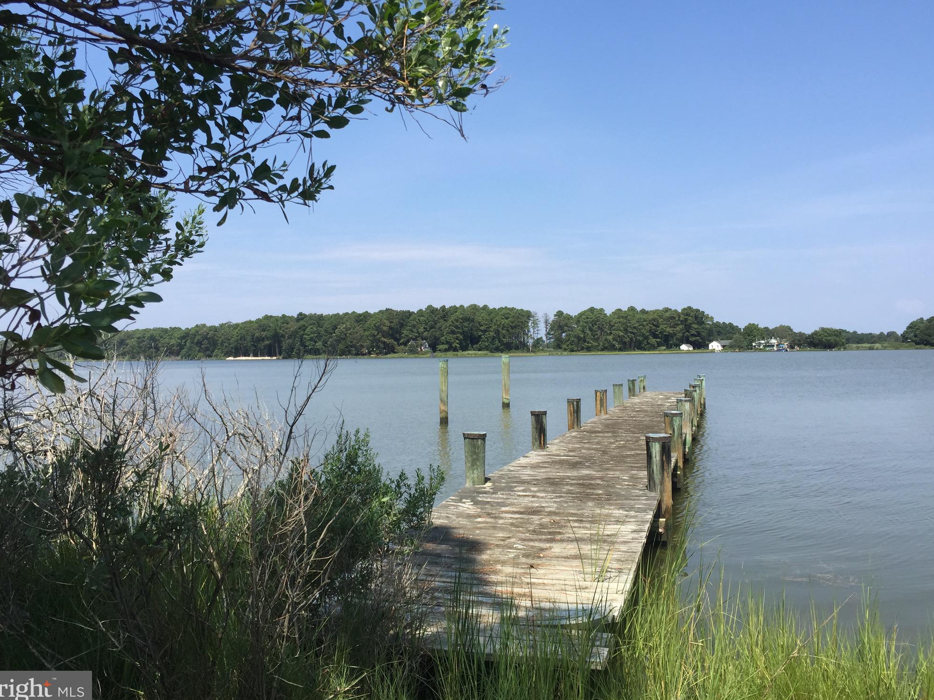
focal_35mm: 30
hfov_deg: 60.0
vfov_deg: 46.8
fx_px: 809
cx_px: 457
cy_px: 347
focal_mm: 4.15
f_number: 2.2
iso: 32
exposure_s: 1/1647
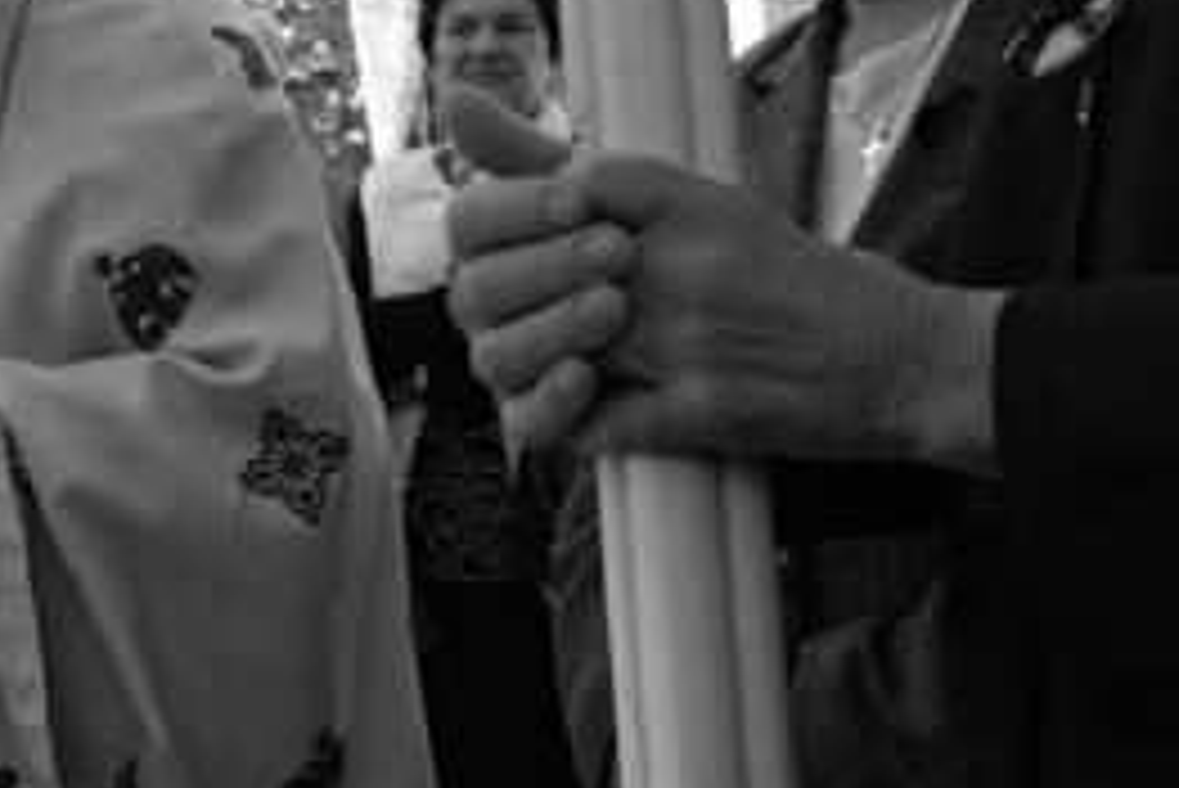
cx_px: 394
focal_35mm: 60
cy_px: 140
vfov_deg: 22.3
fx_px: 1966
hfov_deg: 33.1
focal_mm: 23
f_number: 9
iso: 1000
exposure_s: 1/250
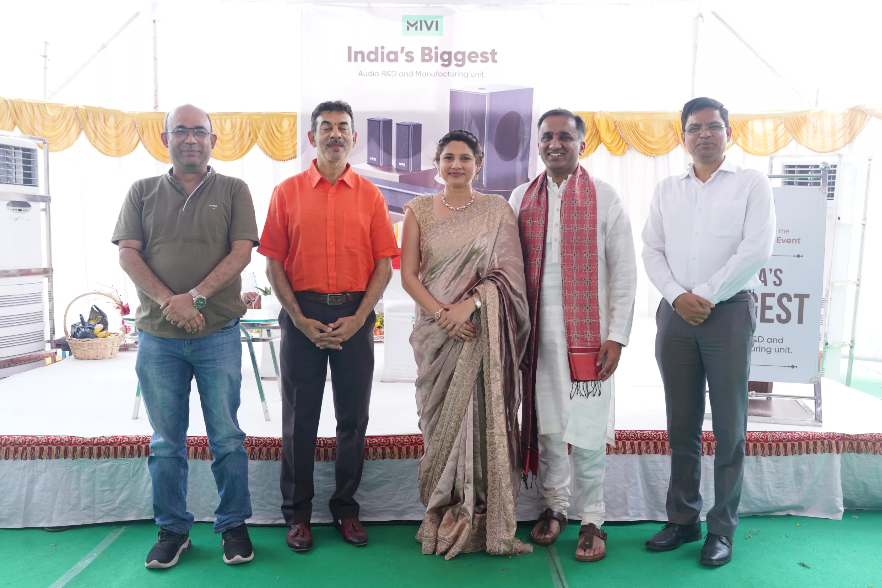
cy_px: 286
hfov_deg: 56.0
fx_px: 829
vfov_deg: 39.1
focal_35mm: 34
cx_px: 440
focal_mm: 32.8
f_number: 5.6
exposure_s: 1/160
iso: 320
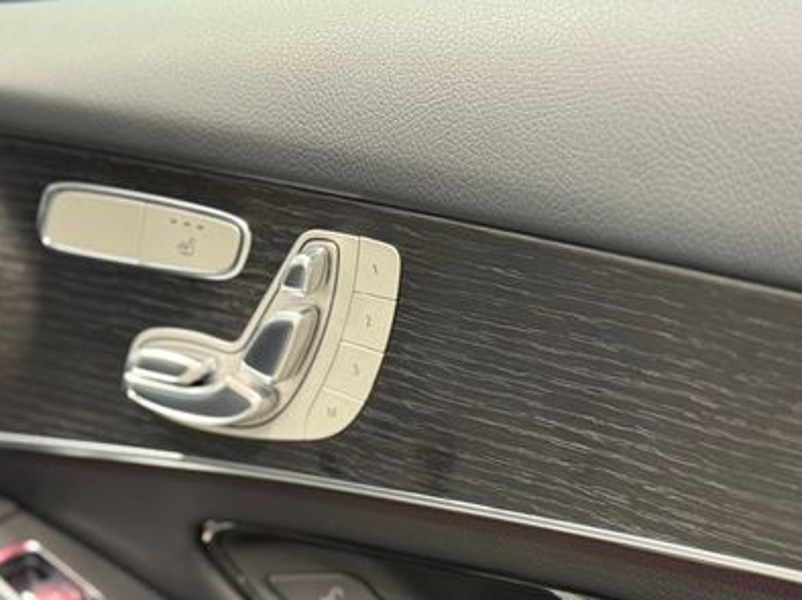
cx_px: 362
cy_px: 452
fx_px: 1806
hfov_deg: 25.0
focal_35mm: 78
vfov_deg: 18.8
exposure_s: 1/60
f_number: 1.78
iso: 160
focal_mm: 6.76
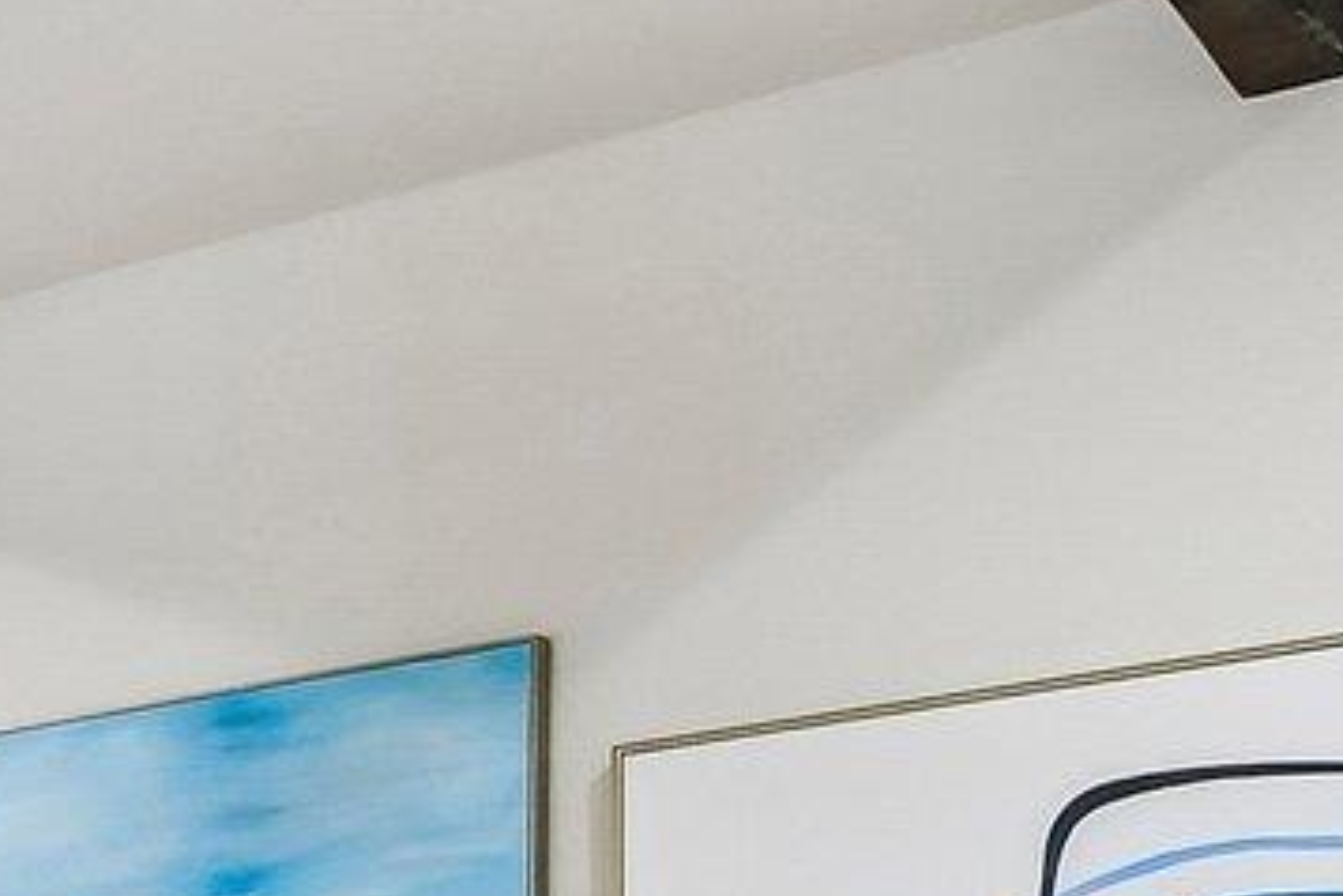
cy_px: 1350
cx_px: -775
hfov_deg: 19.9
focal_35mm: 86
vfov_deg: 14.8
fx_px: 3208
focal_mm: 10
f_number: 8
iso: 400
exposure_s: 1/8
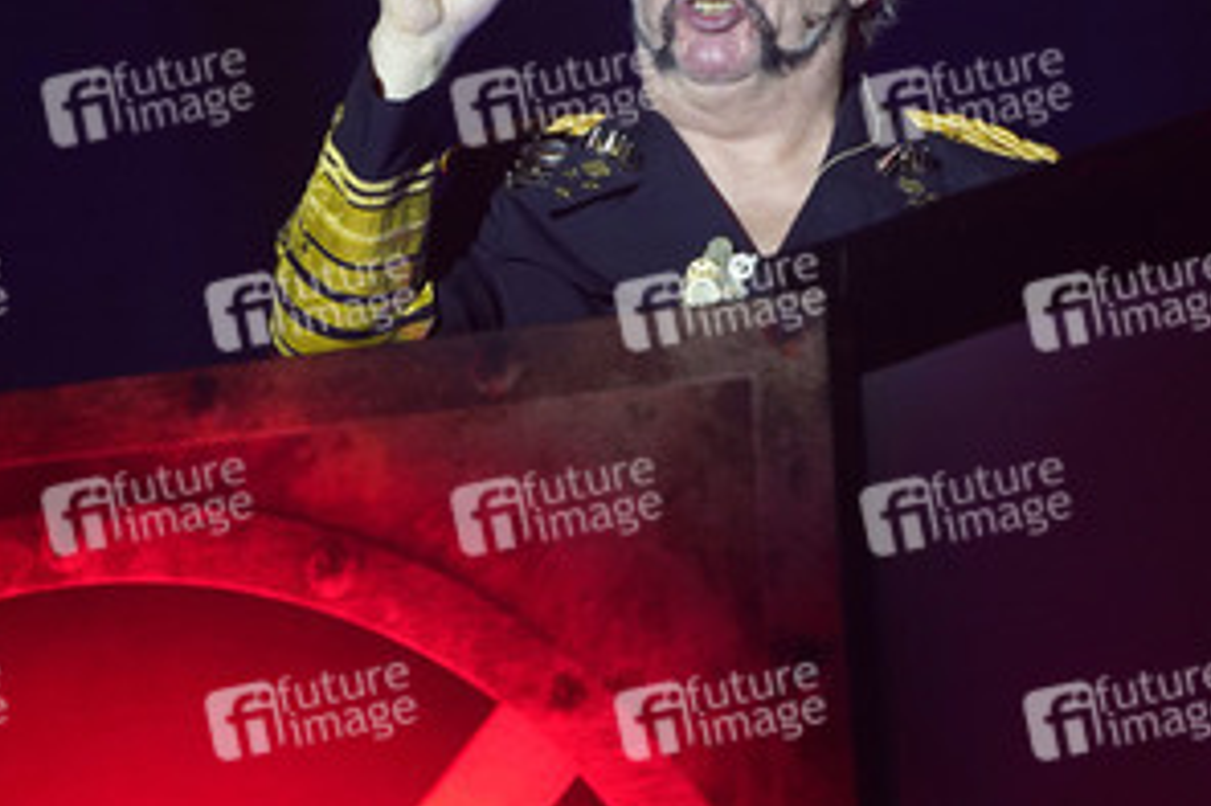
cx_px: 612
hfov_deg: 2.3
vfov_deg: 1.5
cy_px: 200
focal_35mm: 913
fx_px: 30694
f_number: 6.3
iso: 3200
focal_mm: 600
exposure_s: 1/60
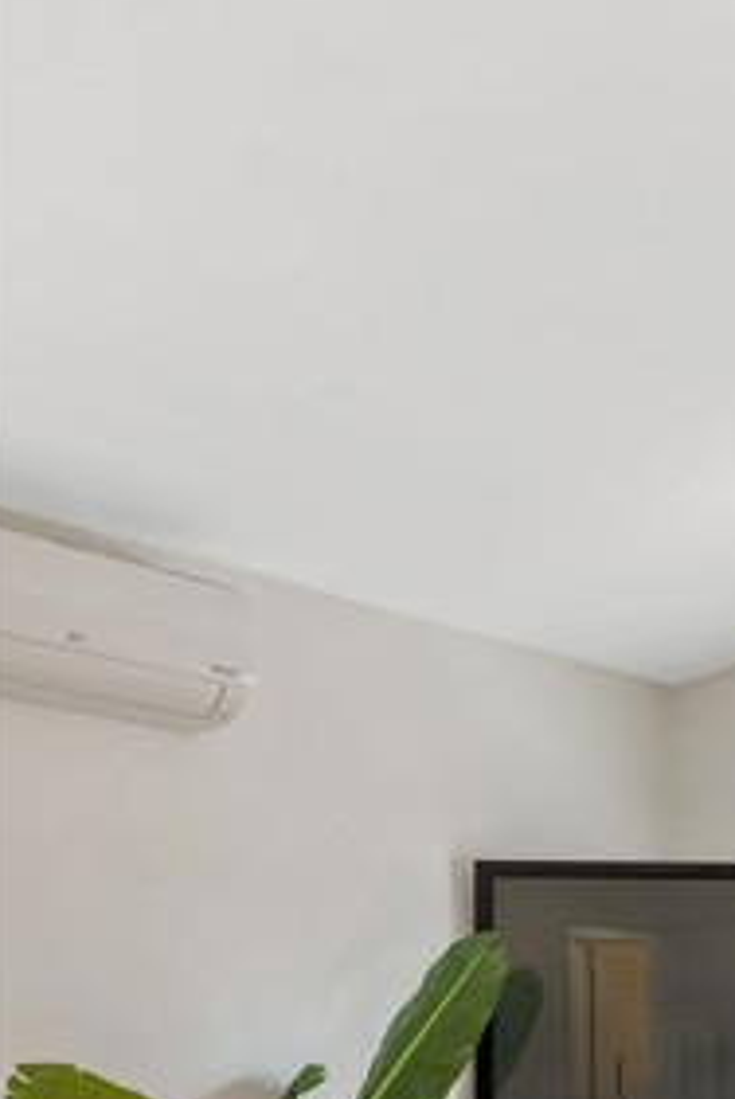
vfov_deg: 28.4
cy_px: 1126
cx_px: 815
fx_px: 2016
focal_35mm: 66
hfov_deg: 19.7
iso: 200
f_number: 4.5
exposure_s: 1/25
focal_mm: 29
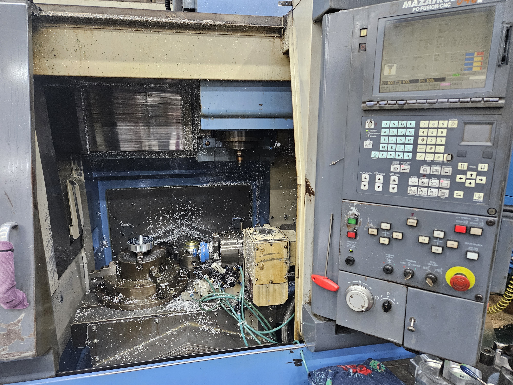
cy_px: 192
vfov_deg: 58.9
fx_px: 341
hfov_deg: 73.9
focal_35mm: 23
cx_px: 256
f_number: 1.8
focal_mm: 5.4
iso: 400
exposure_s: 1/120
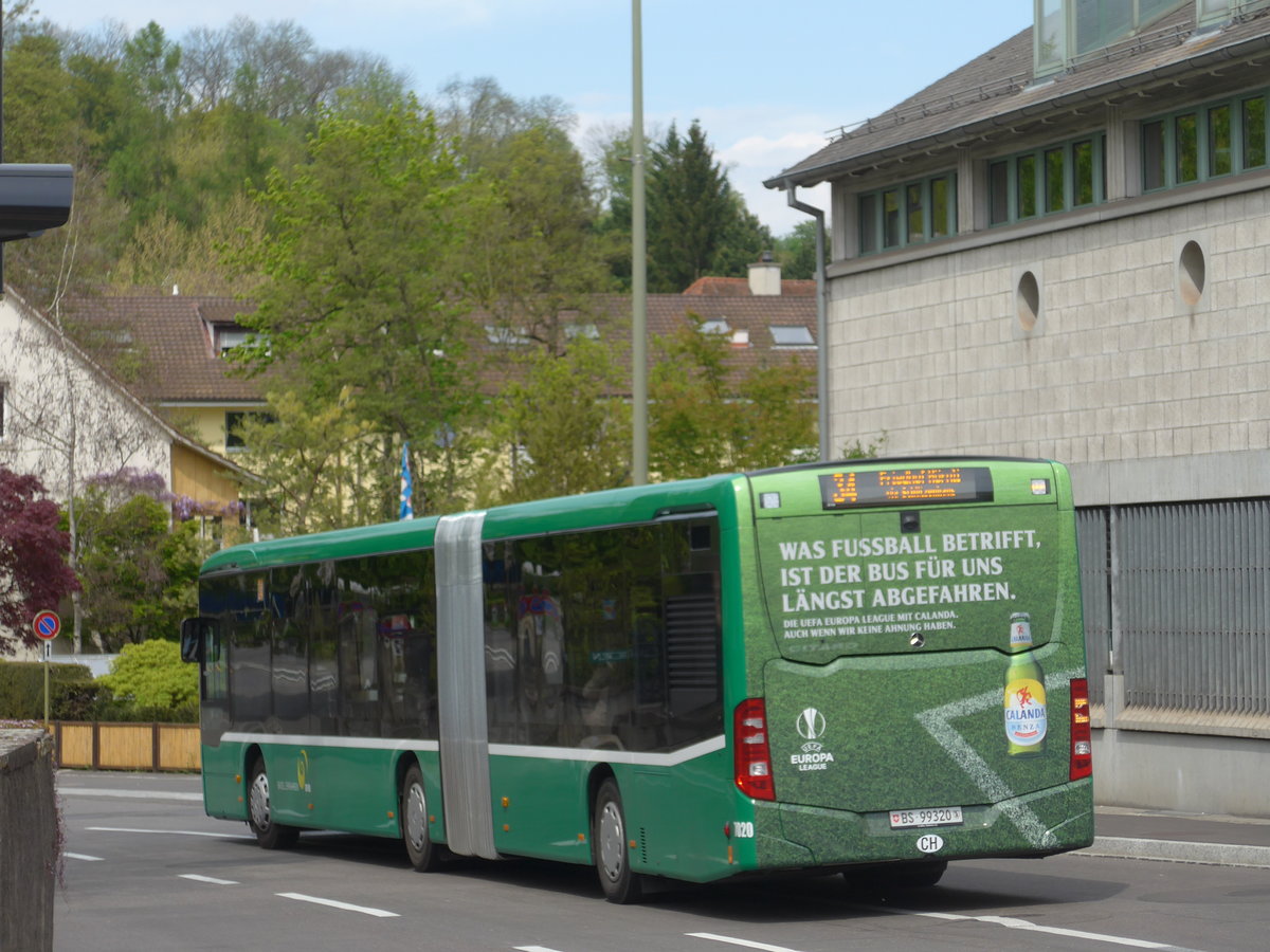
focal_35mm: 124
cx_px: 635
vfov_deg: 12.0
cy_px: 476
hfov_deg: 15.9
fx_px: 4549
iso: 100
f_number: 5.2
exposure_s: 1/400
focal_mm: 24.3
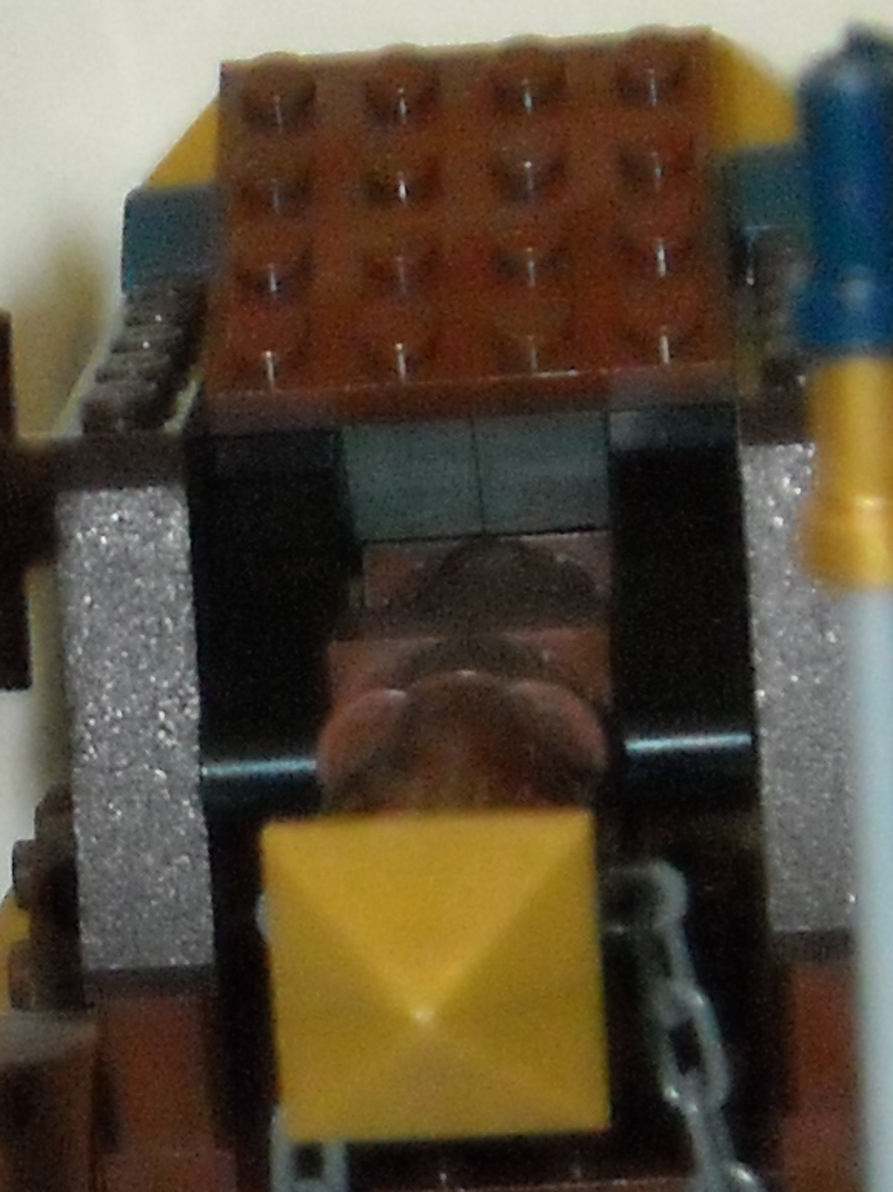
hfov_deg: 10.6
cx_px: 146
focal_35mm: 139
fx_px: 4784
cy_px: 993
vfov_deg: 14.1
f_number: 2.8
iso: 590
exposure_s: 1/8
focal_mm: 5.7
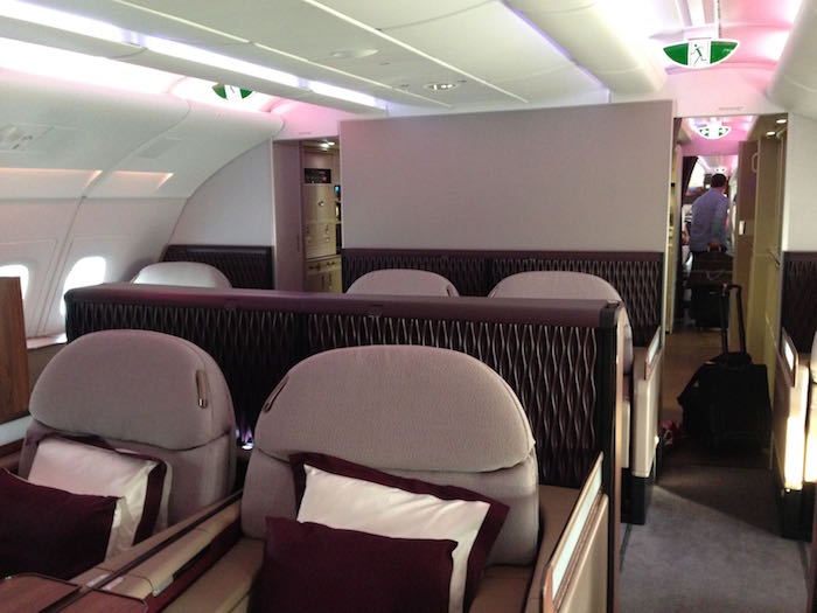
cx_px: 408
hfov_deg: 55.4
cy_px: 306
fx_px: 779
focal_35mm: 33
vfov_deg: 42.9
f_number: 2.4
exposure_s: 1/20
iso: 250
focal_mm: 4.12
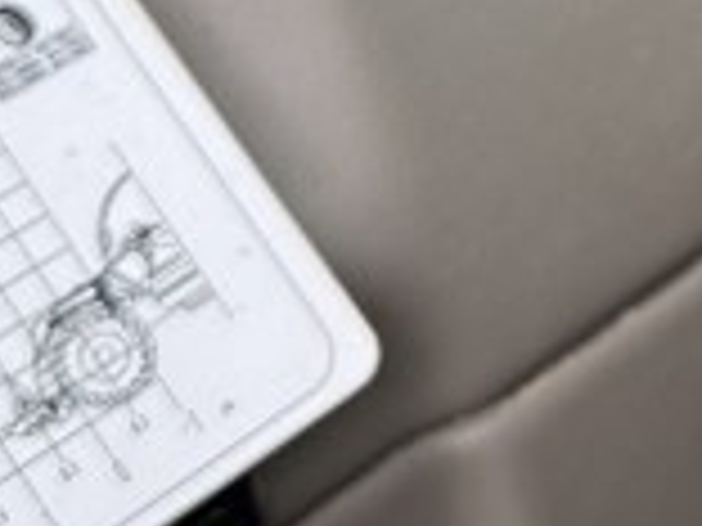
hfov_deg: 15.4
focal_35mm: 123
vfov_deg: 11.2
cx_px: 846
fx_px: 2494
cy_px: -436
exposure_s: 1/264
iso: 80
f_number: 1.78
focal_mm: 6.76
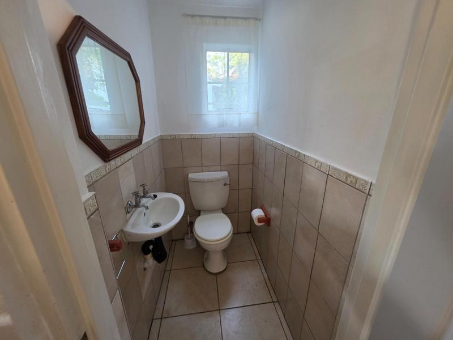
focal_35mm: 13
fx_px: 170
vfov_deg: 89.9
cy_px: 170
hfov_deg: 106.2
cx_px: 226
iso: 250
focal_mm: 2.2
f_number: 1.9
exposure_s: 1/50
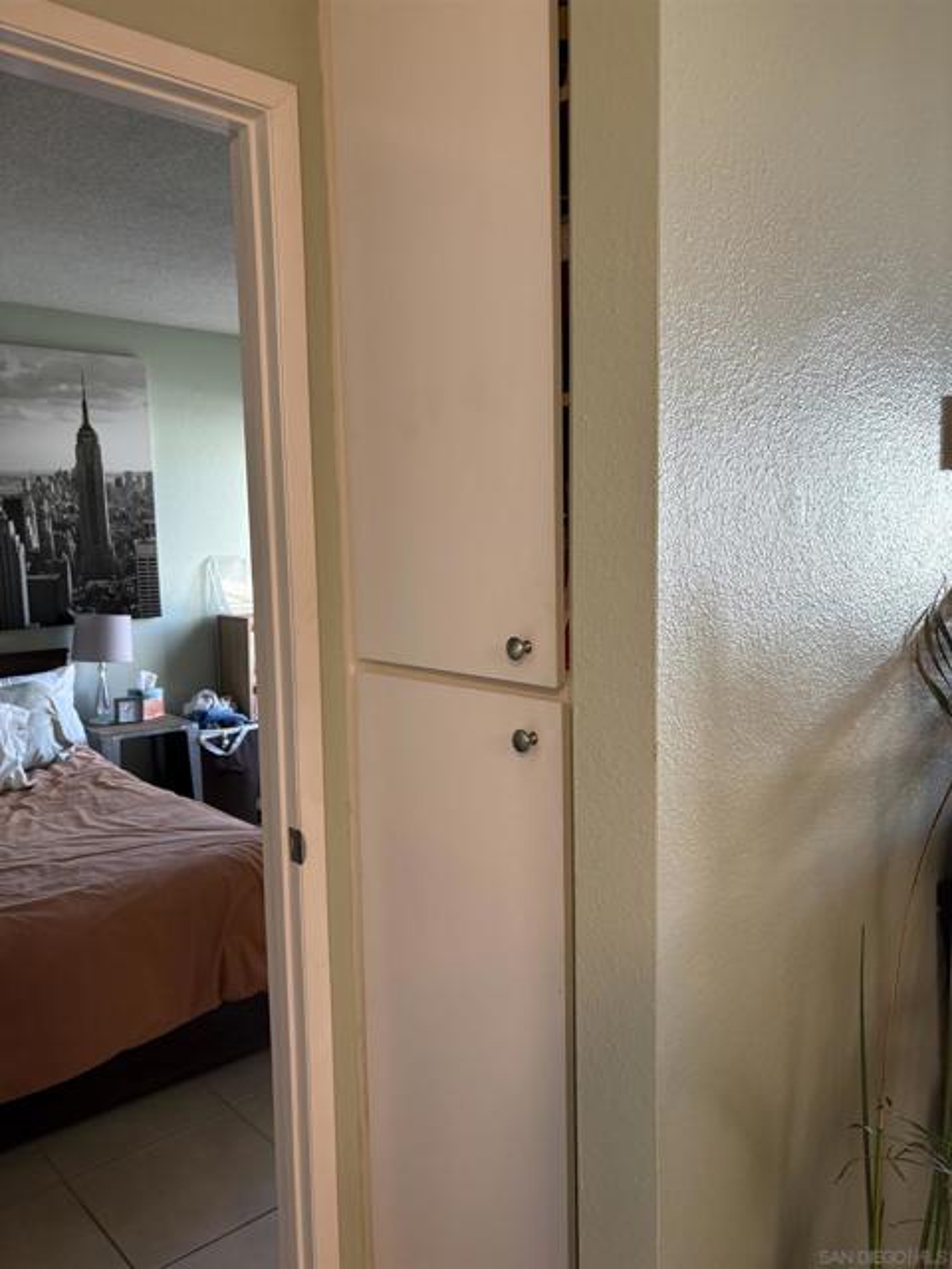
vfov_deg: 67.3
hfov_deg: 53.1
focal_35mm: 26
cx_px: 476
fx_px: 953
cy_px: 634
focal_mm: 5.96
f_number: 1.6
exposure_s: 1/60
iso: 125
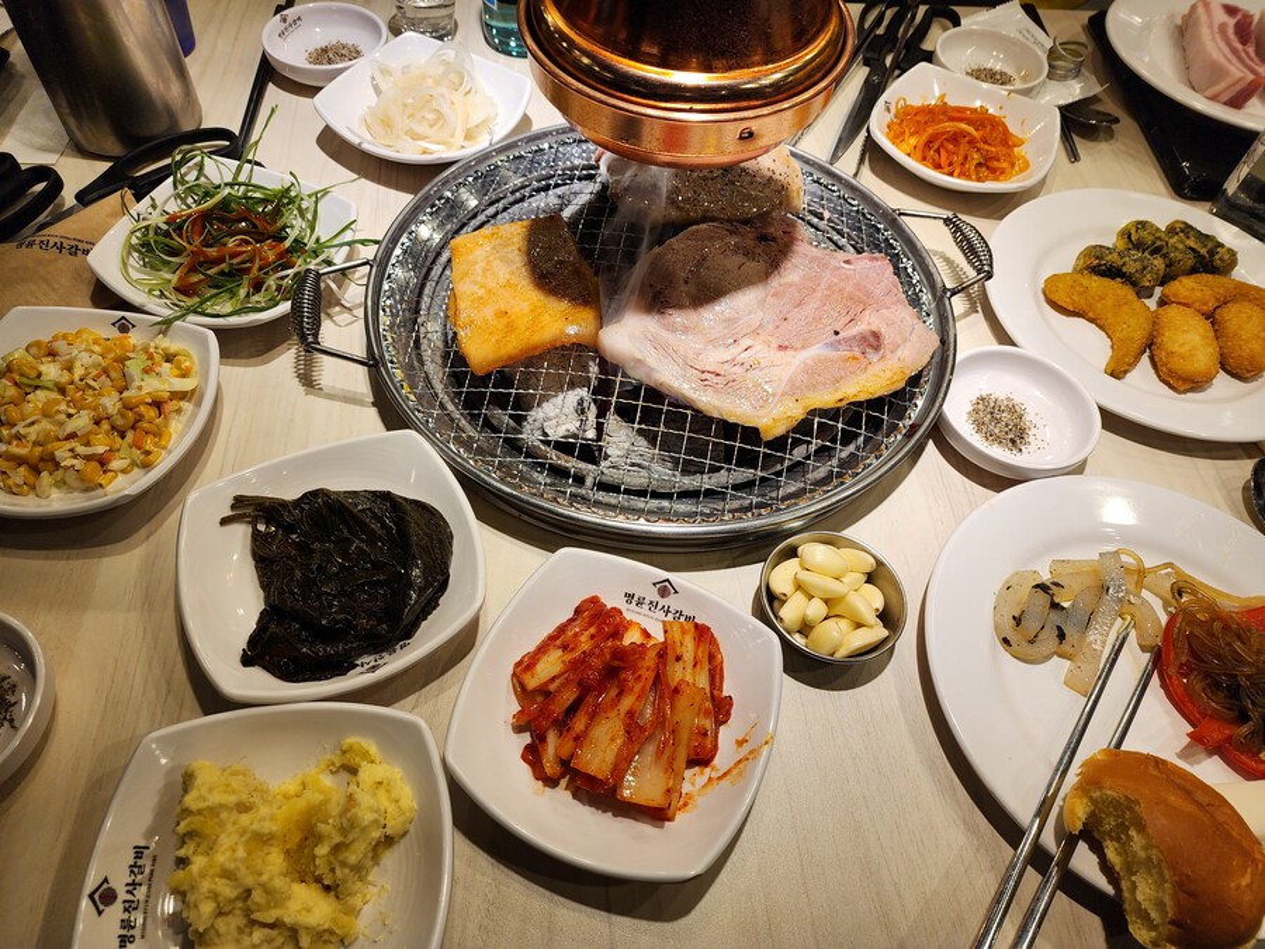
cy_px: 474
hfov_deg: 73.9
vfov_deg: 58.9
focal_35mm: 23
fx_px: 841
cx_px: 632
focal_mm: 6.4
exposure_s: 1/120
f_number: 1.8
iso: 40
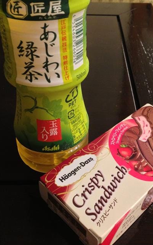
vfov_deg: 44.9
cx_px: 96
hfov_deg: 29.1
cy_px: 93
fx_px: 294
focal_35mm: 44
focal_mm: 4.13
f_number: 2.4
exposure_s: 1/17
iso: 400
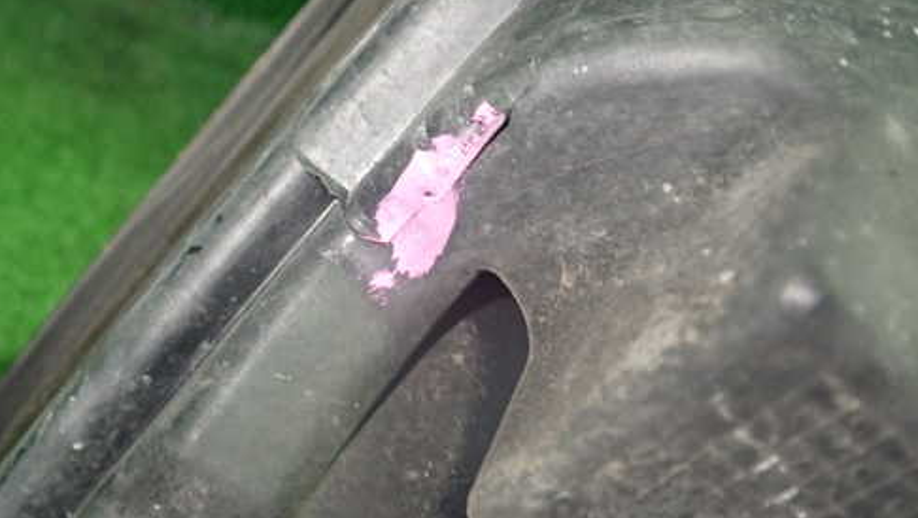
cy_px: 221
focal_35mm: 43
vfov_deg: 27.7
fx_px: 1047
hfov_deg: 47.3
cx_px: 414
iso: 320
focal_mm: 5.79
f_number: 2.4
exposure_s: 1/30
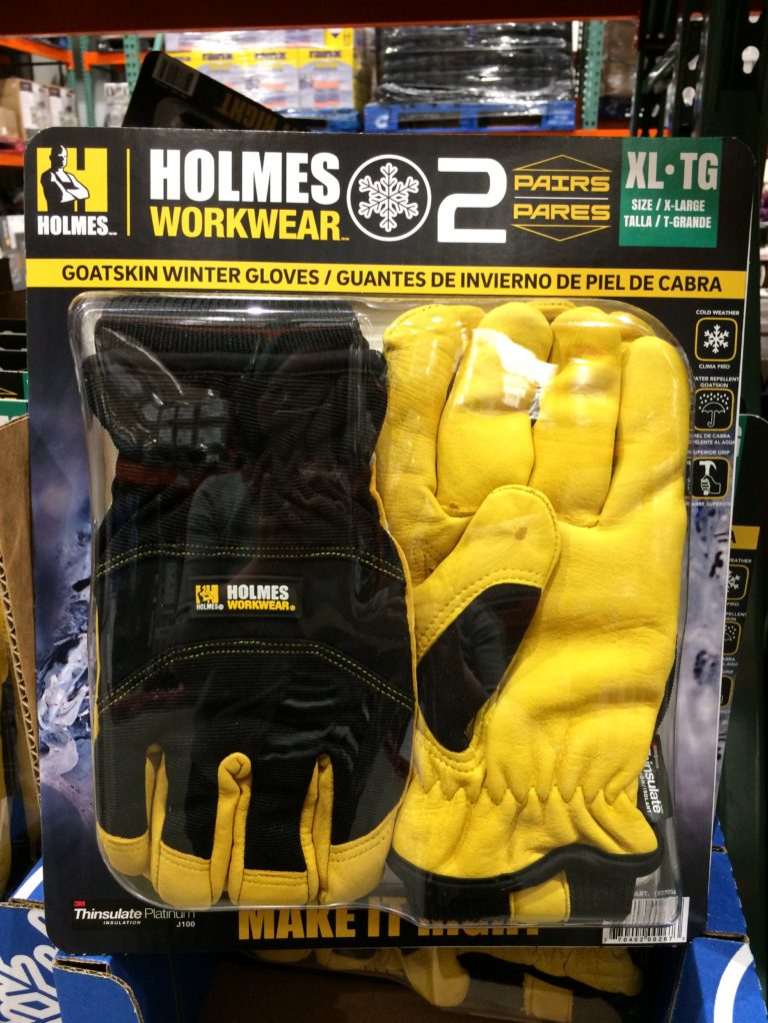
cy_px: 512
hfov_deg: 48.2
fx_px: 858
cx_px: 384
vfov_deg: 61.7
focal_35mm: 29
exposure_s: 1/30
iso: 125
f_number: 2.2
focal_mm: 4.15
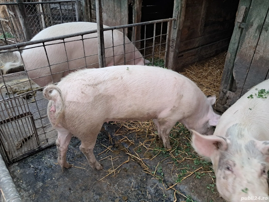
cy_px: 101
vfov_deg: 51.4
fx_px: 210
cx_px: 134
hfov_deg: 65.3
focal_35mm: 27
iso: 80
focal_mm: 4
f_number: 1.8
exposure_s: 1/50
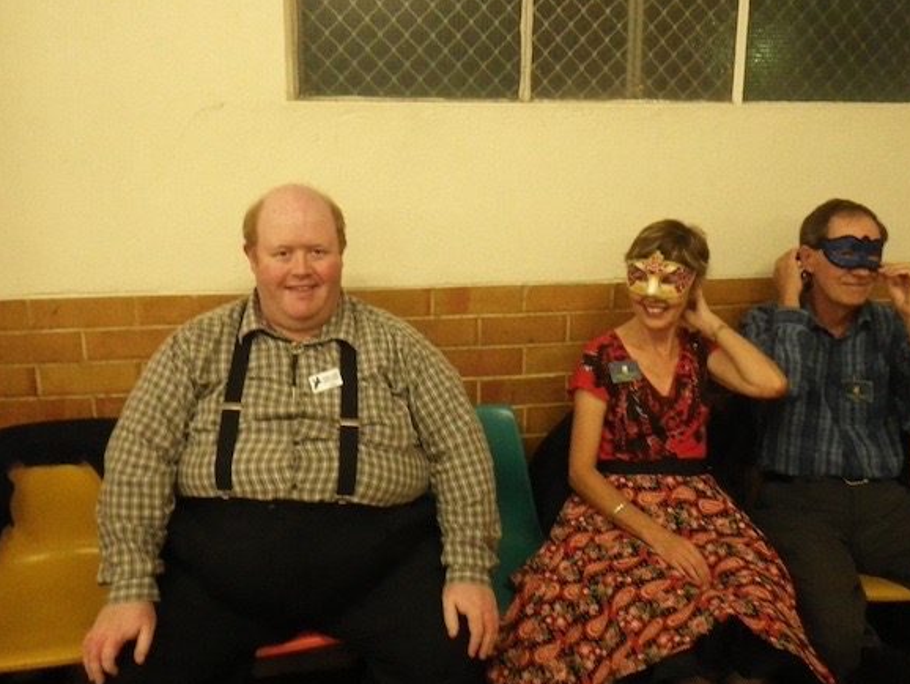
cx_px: 475
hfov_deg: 58.3
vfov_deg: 45.4
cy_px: 312
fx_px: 815
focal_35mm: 31
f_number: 3.5
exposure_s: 1/25
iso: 800
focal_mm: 5
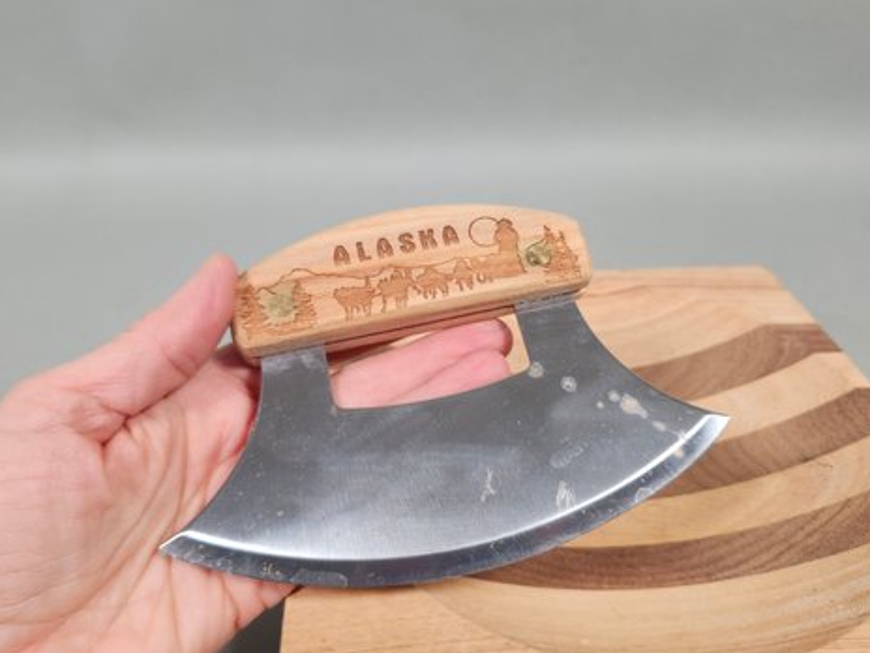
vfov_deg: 51.3
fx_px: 679
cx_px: 443
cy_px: 354
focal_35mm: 27
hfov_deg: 65.3
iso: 160
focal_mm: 5.54
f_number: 1.8
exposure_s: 1/120
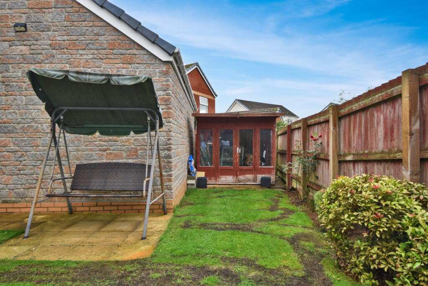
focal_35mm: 20
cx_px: 214
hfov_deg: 85.4
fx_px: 232
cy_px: 143
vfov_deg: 63.2
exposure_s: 1/200
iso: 320
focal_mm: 13
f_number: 5
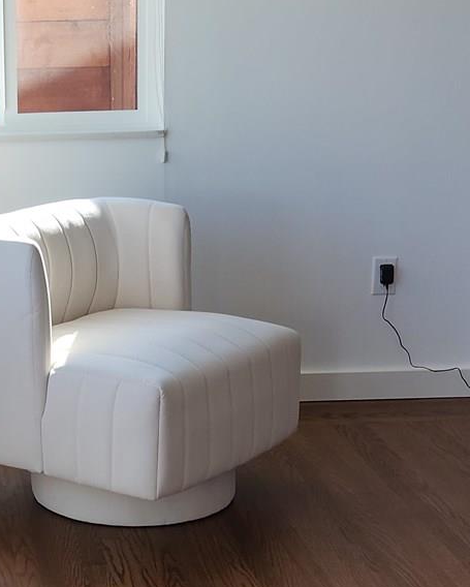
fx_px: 1581
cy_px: 345
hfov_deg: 16.5
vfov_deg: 21.0
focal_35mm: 91
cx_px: -26
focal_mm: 5.4
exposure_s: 1/143
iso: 20
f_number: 1.8
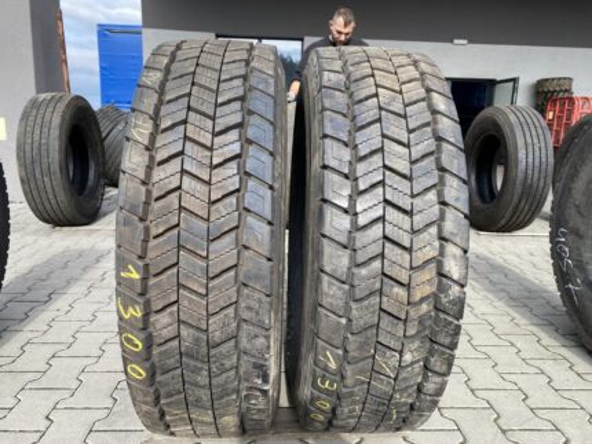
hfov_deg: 67.3
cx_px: 296
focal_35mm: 26
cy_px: 222
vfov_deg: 53.1
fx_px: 445
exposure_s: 1/822
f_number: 1.8
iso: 32
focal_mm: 4.25
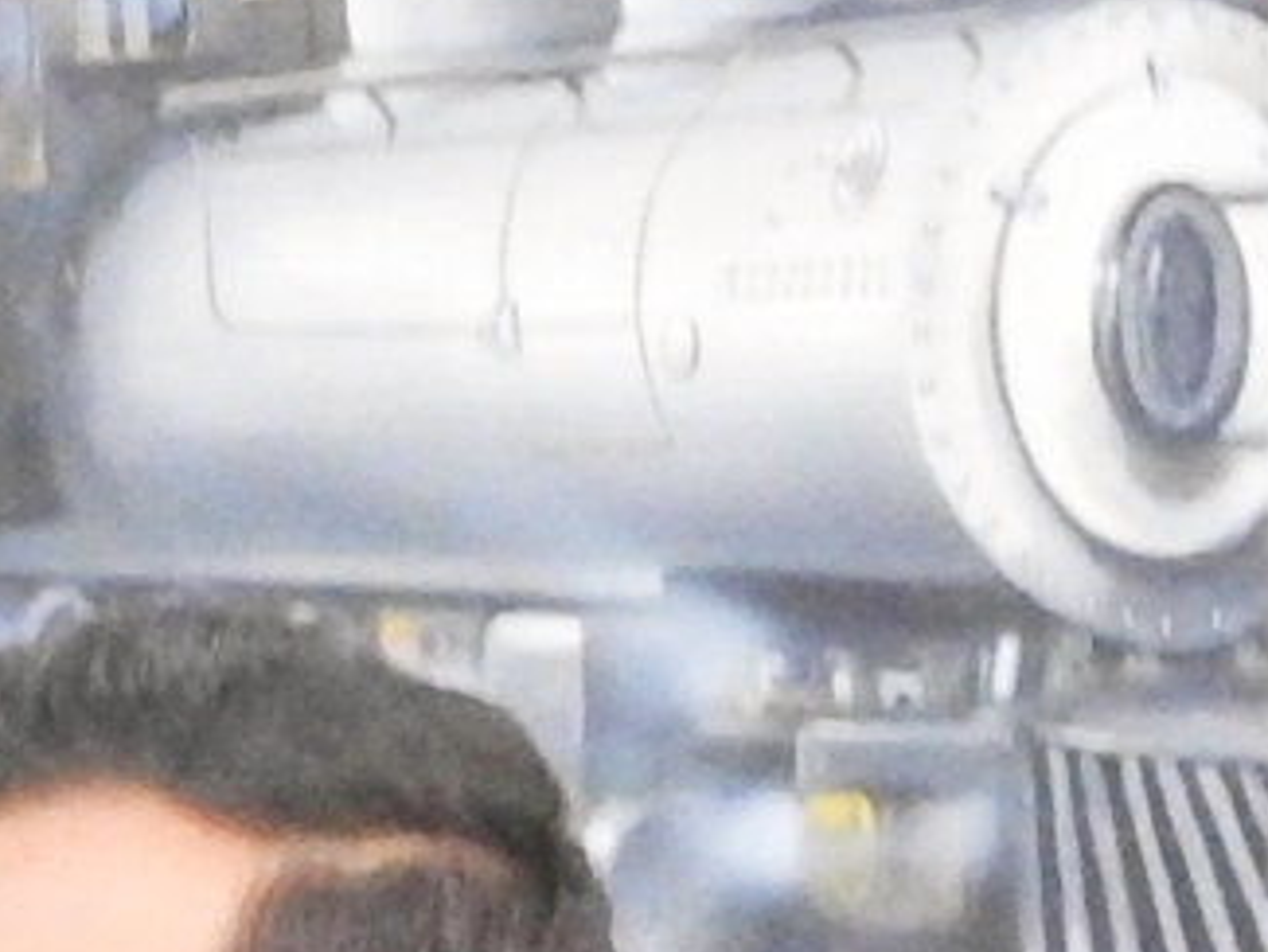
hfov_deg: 4.9
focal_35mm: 400
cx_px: 105
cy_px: 1245
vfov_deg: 3.7
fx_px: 14658
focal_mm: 9.9
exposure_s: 1/8
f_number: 5
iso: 800
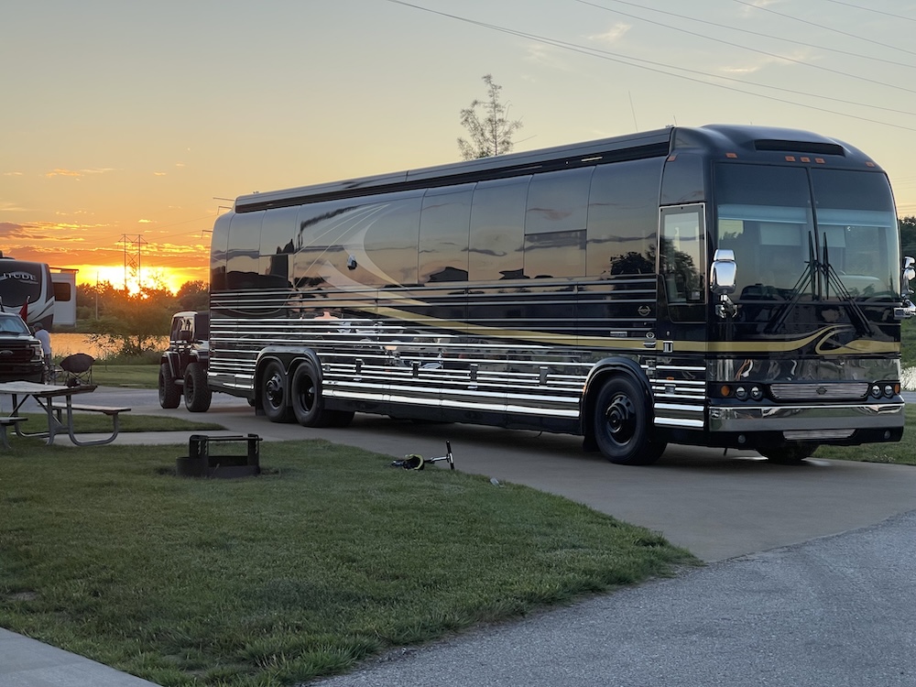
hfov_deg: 30.3
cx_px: 458
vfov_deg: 22.9
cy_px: 344
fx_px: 1694
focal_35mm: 64
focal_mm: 7.5
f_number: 2.2
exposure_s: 1/179
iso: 20
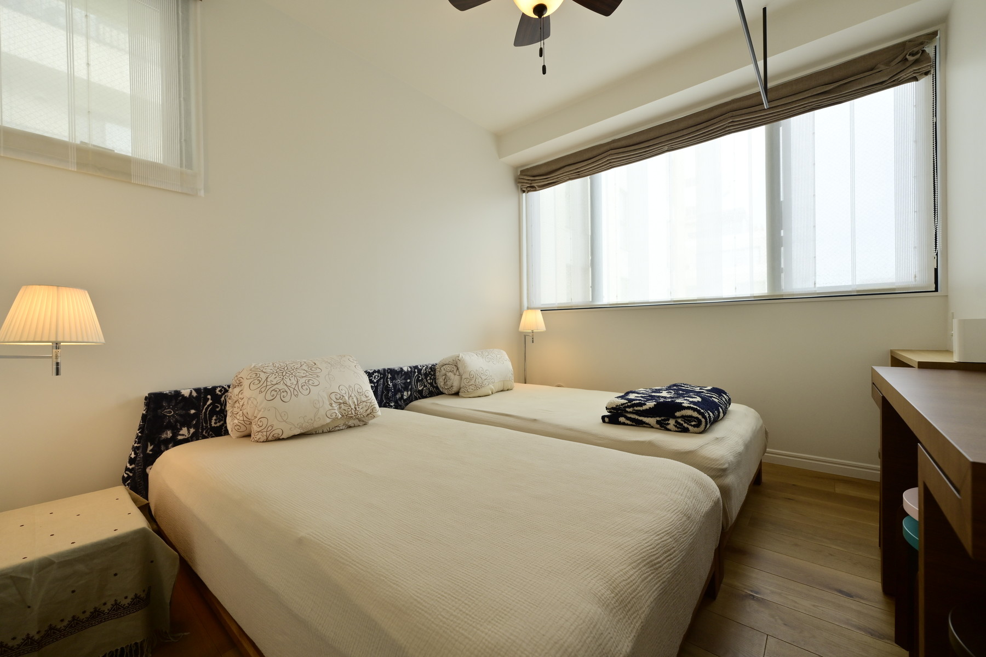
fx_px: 383
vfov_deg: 81.2
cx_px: 493
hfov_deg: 104.3
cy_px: 328
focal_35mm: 14
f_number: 5
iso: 320
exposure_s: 1/60
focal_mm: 14
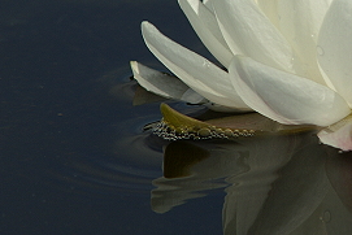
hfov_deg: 2.5
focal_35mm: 831
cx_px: 335
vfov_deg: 1.7
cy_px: 49
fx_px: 8129
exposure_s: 1/400
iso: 100
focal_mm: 200
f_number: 11
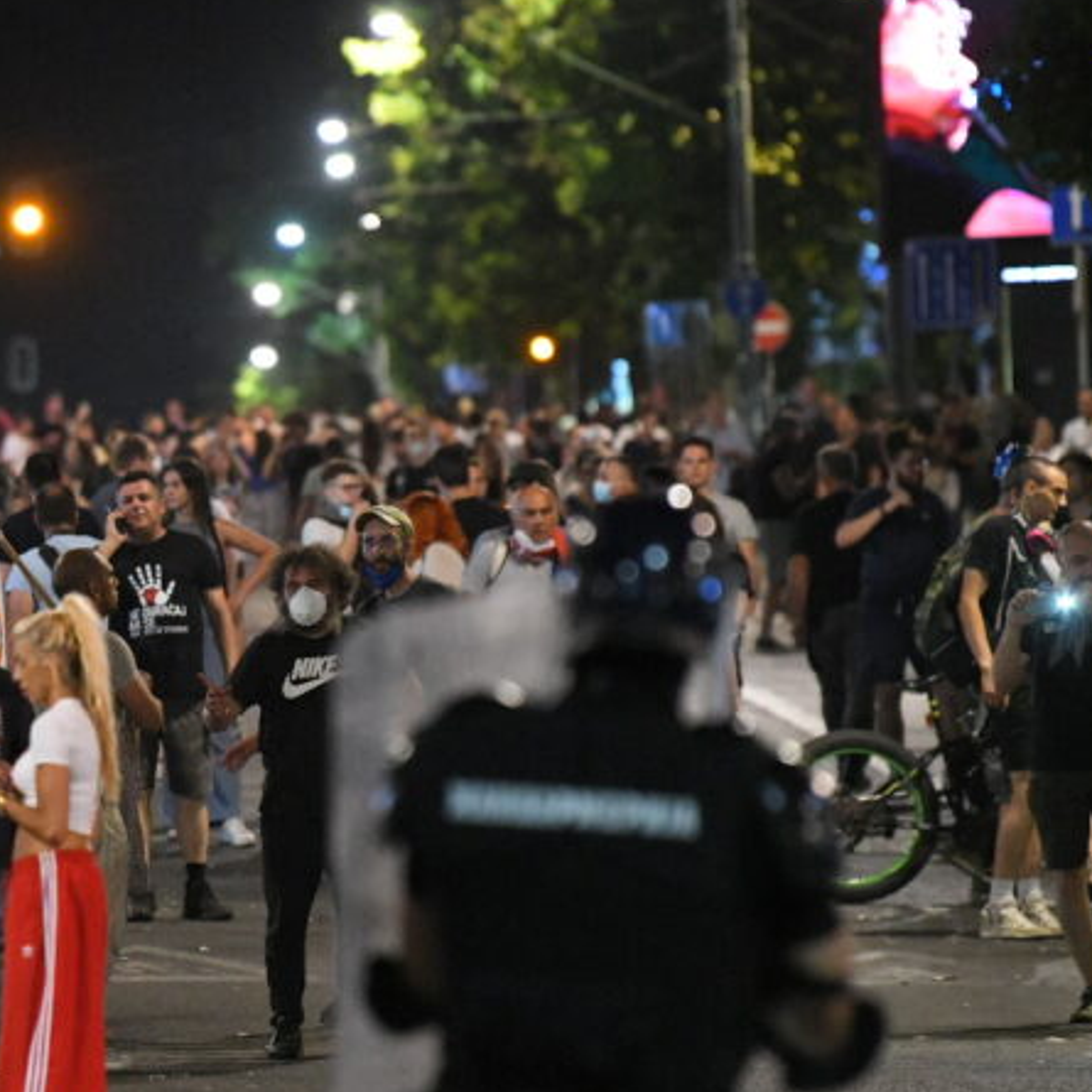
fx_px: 13955
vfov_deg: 4.5
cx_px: 29
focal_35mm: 391
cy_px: 627
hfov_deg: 4.5
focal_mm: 200
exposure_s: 1/160
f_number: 3.5
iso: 10000
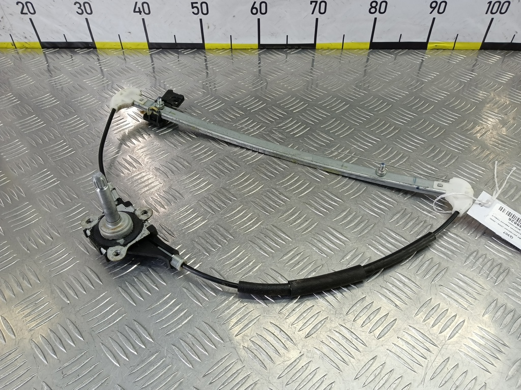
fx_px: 346
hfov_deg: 73.9
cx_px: 260
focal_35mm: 23
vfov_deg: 58.9
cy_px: 195
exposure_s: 1/50
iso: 106
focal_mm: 4.11
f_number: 1.6
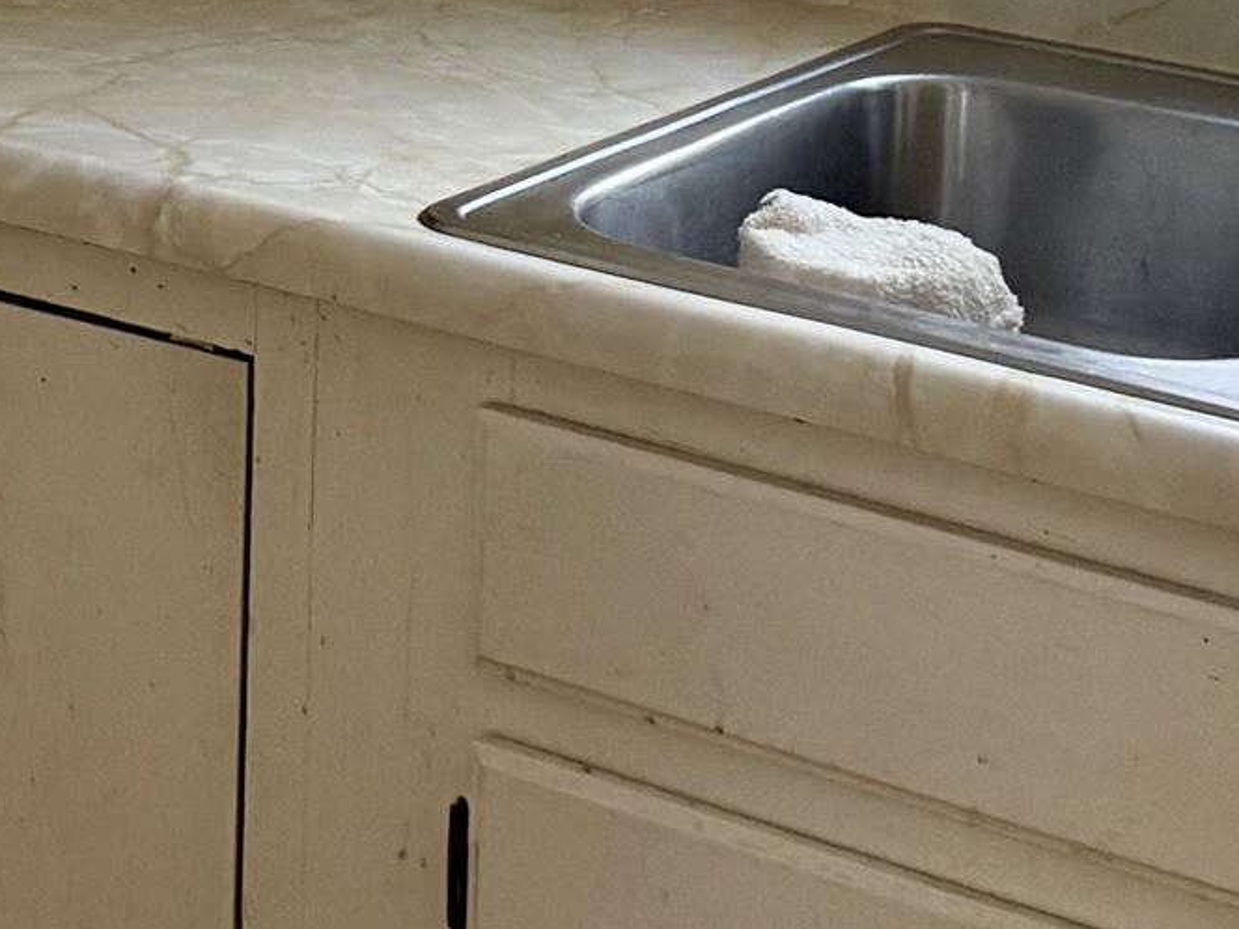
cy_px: -366
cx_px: 200
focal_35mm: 111
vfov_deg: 12.8
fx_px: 3973
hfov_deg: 17.5
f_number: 1.78
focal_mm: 6.76
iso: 320
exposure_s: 1/60
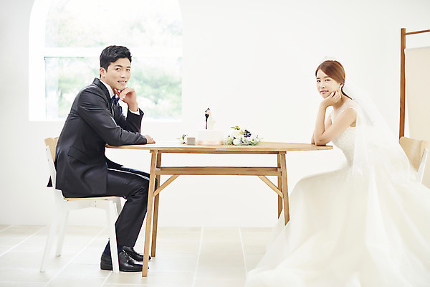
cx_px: 215
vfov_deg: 27.0
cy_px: 144
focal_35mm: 50
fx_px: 597
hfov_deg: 39.6
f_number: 2
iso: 200
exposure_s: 1/125
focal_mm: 50
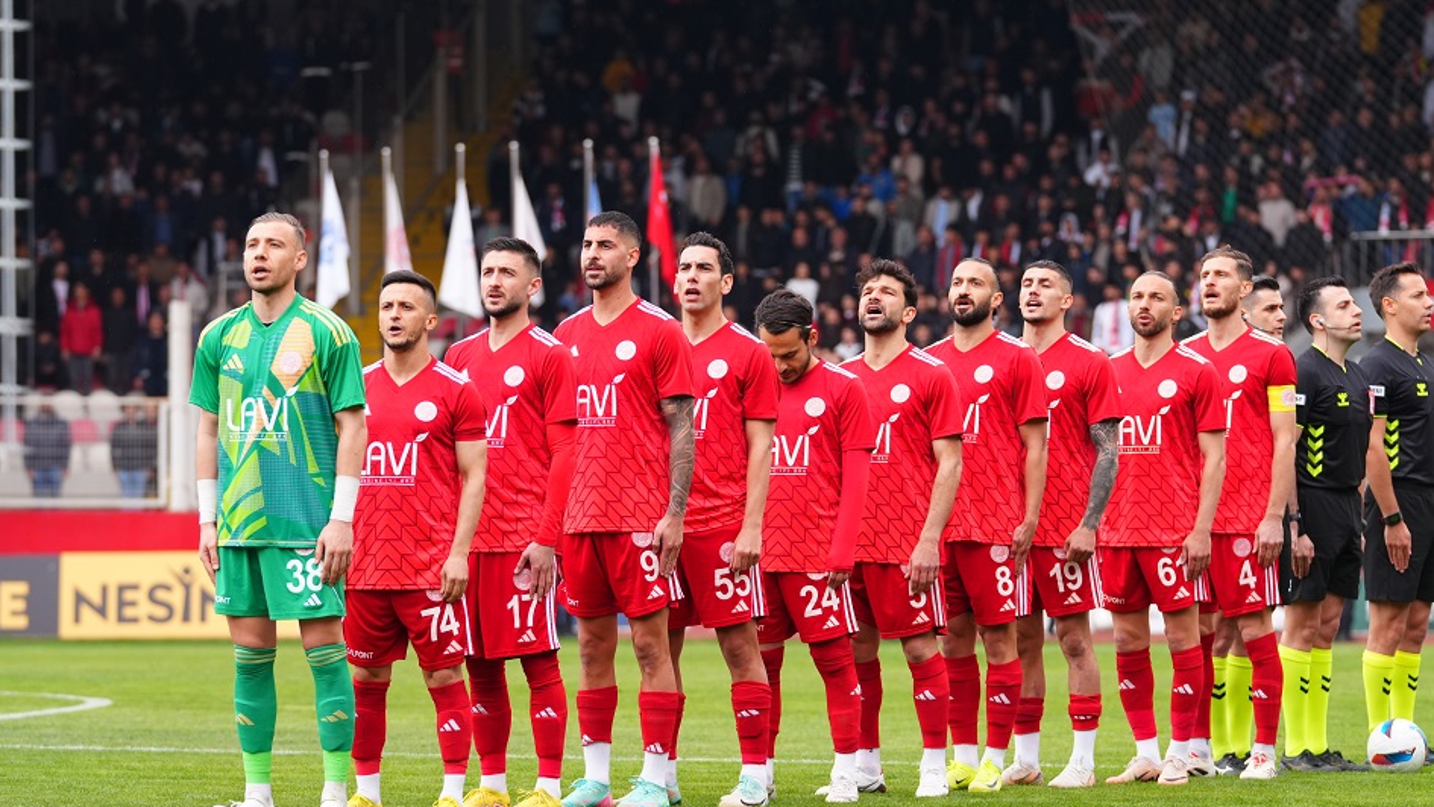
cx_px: 716
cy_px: 476
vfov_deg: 5.5
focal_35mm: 221
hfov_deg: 9.8
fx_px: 8405
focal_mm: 140
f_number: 3.5
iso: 640
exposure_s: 1/640
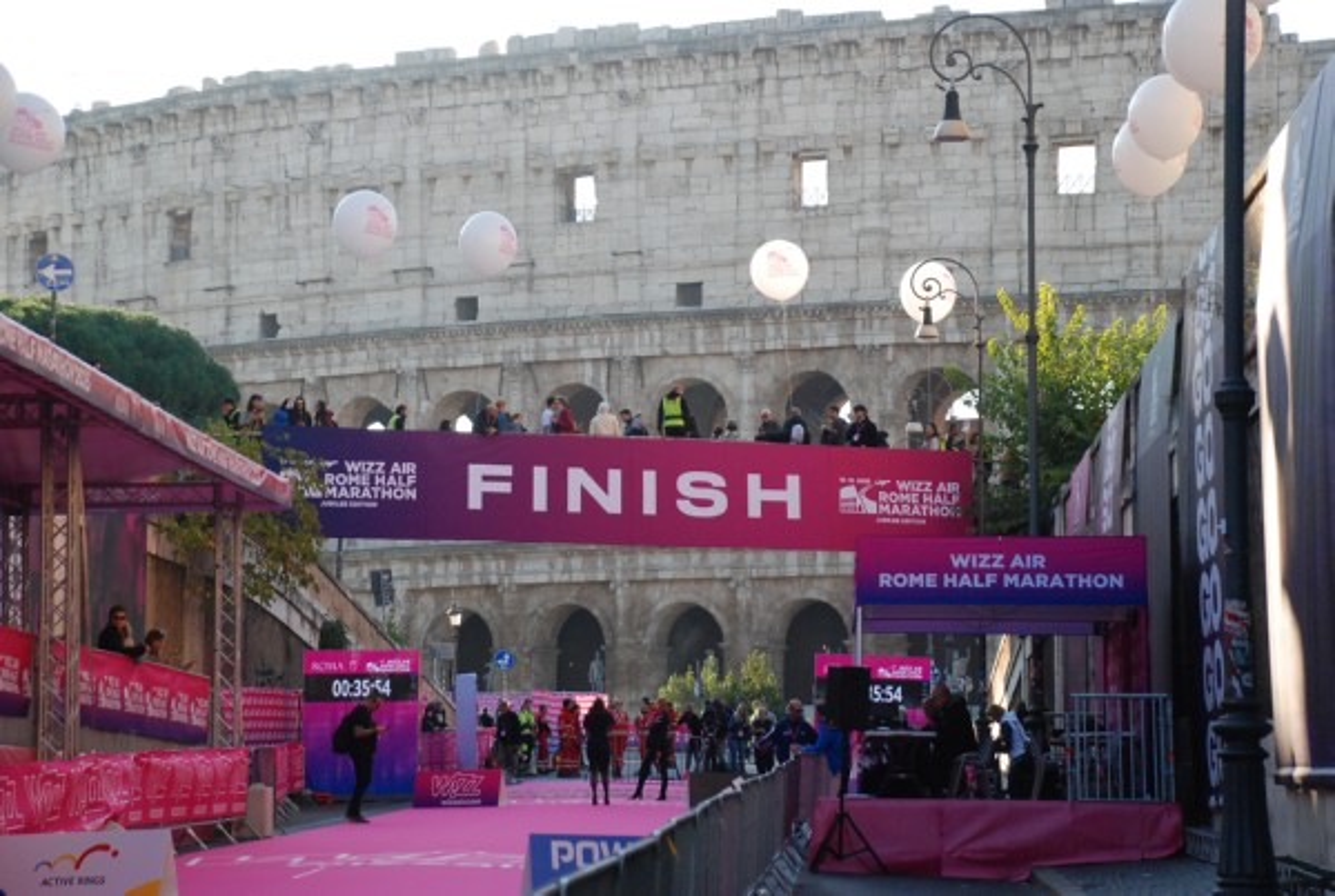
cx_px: 668
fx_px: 4181
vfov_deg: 12.2
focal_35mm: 112
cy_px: 448
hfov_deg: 18.1
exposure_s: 1/800
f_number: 5.6
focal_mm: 75
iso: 1000
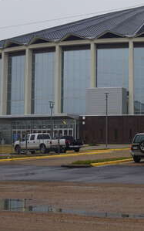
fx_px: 567
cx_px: 172
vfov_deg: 22.9
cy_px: 81
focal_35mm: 90
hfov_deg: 14.1
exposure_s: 1/80
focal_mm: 23
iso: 100
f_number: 6.3
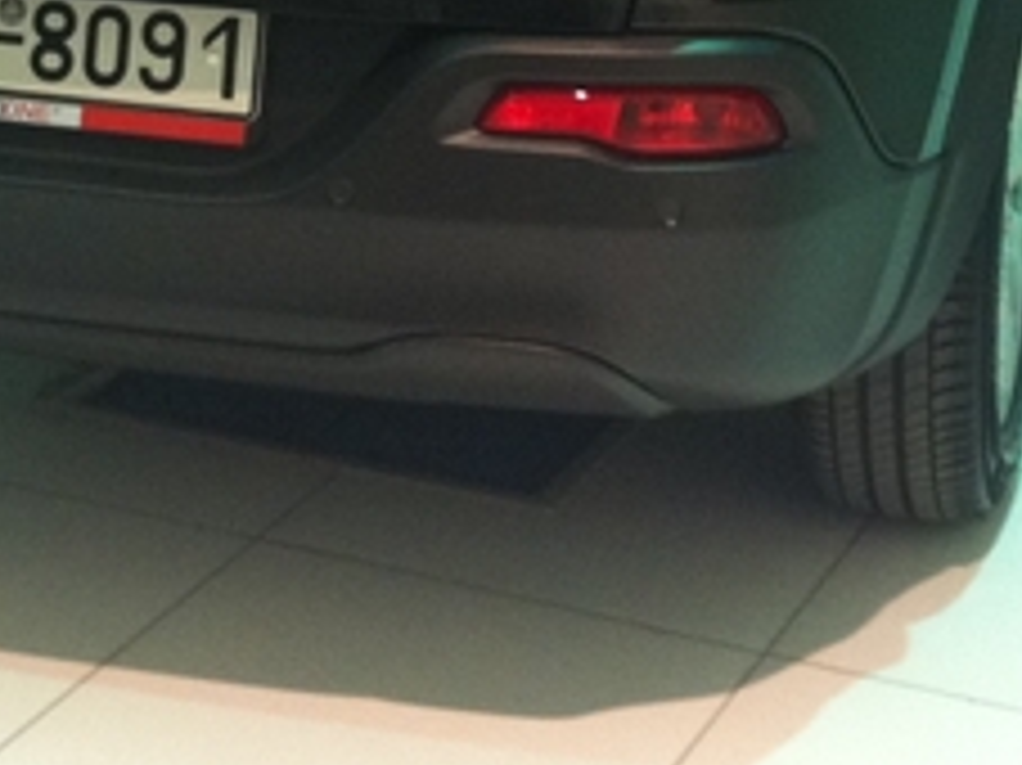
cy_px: -92
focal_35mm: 114
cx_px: 369
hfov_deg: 17.2
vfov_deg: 12.7
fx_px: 3364
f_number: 2.8
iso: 160
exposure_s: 1/17
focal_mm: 3.85
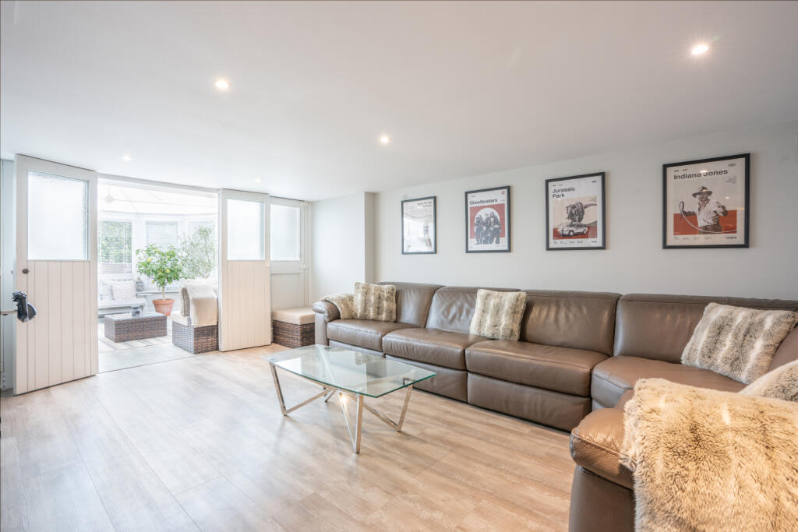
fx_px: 355
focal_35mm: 16
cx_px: 399
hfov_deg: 96.7
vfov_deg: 73.8
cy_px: 266
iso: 400
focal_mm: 16
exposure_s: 1/10
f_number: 11
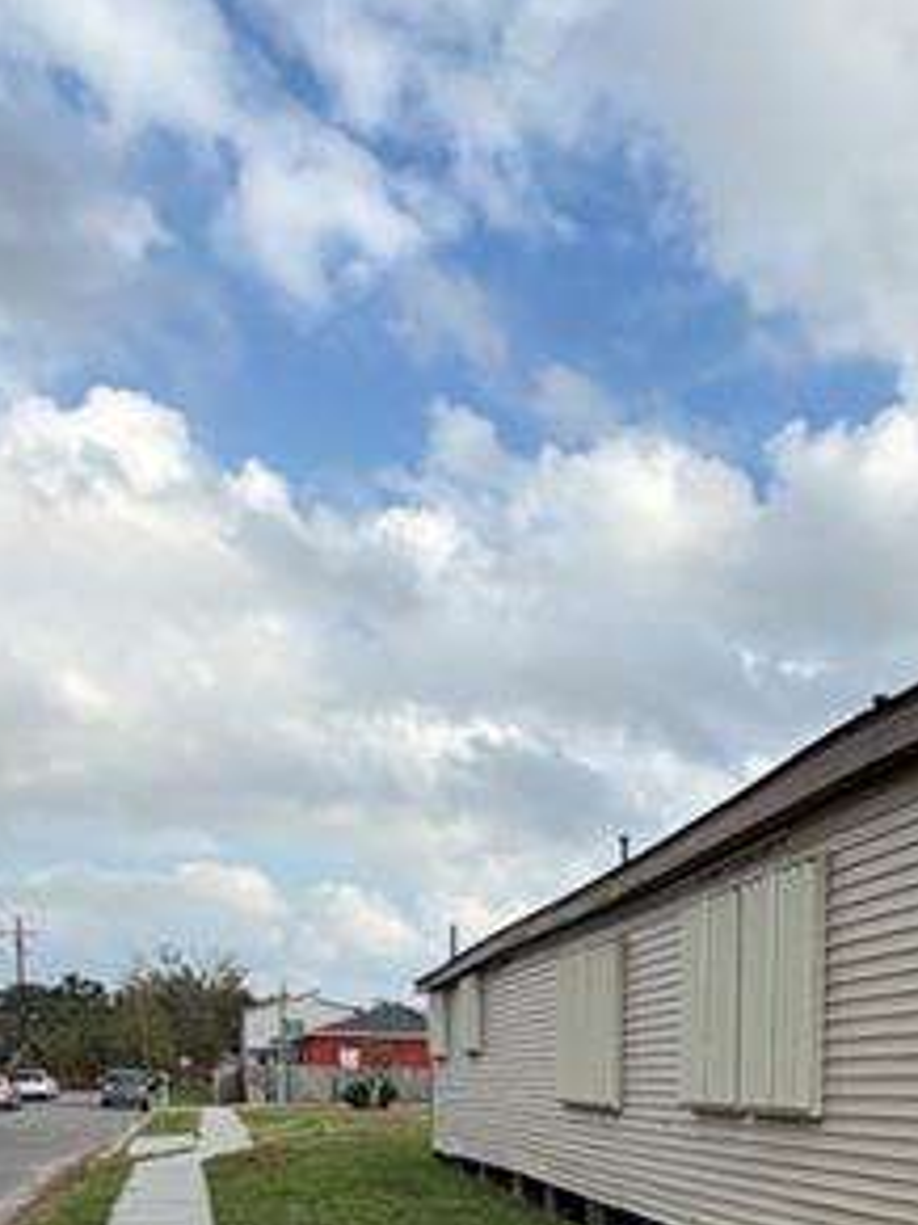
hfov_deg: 36.3
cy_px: 1196
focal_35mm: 37
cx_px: 825
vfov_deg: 43.7
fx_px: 1309
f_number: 2.2
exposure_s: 1/770
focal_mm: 2.22
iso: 32
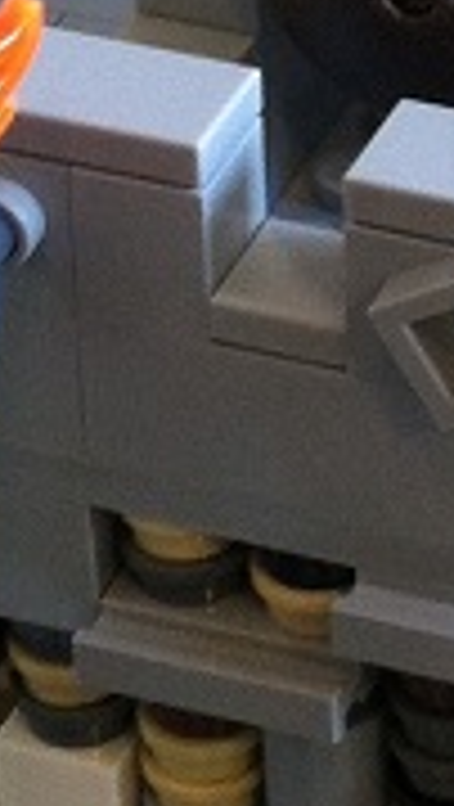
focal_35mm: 228
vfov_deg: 9.3
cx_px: 805
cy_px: -281
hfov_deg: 5.3
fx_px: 4868
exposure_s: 1/15
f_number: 2.8
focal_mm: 3.85
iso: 125
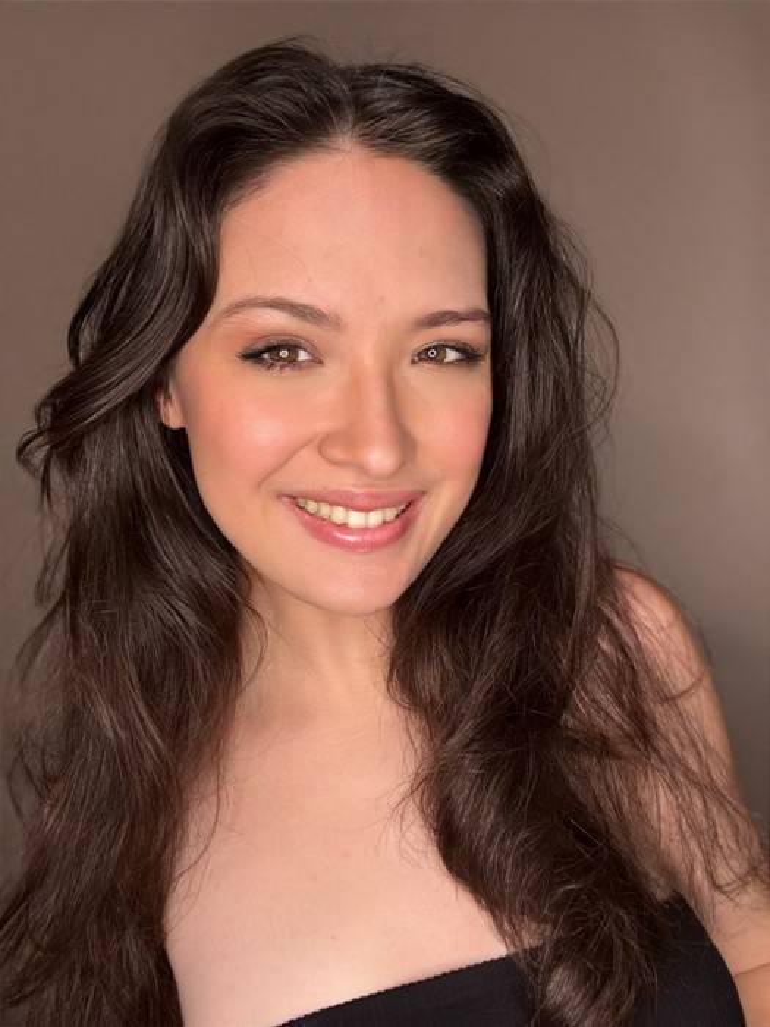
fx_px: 890
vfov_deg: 60.0
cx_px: 385
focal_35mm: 30
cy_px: 514
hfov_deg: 46.8
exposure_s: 1/60
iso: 125
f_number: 1.9
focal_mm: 2.69
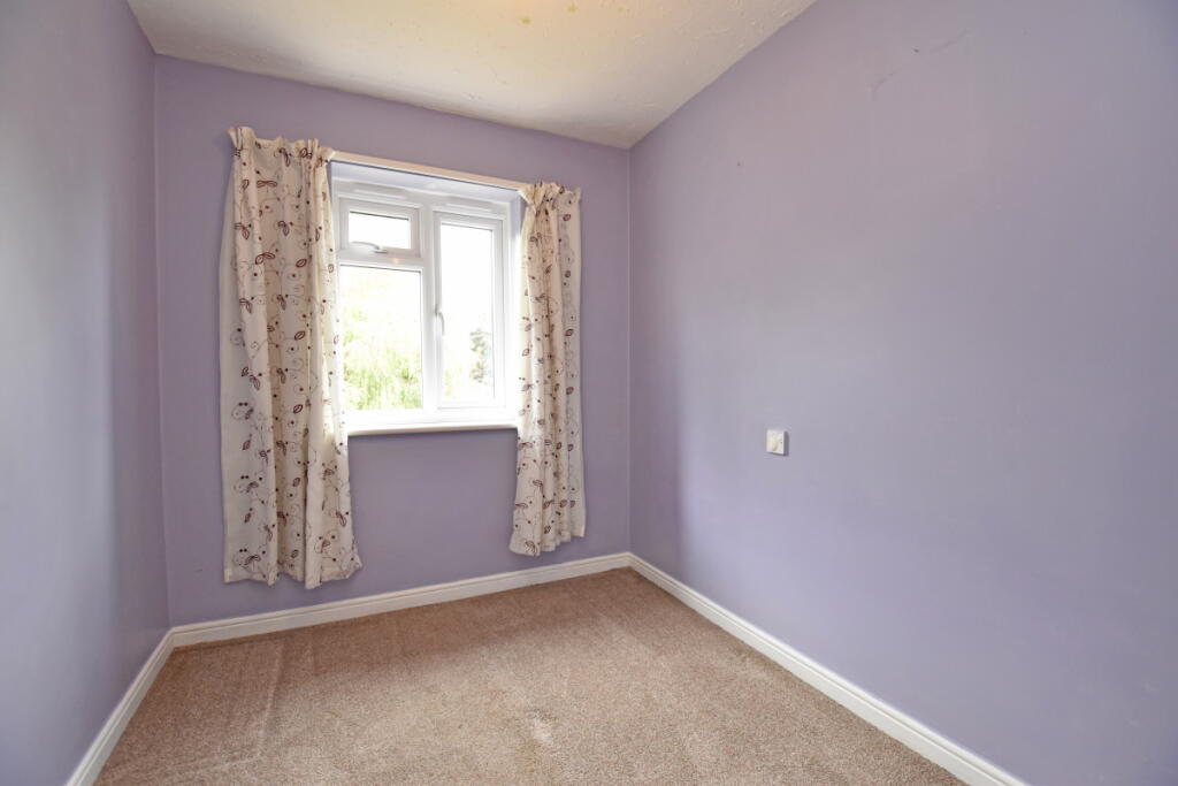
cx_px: 589
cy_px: 393
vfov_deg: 77.3
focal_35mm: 15
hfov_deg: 100.4
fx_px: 491
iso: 800
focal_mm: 10
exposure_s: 1/125
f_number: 4
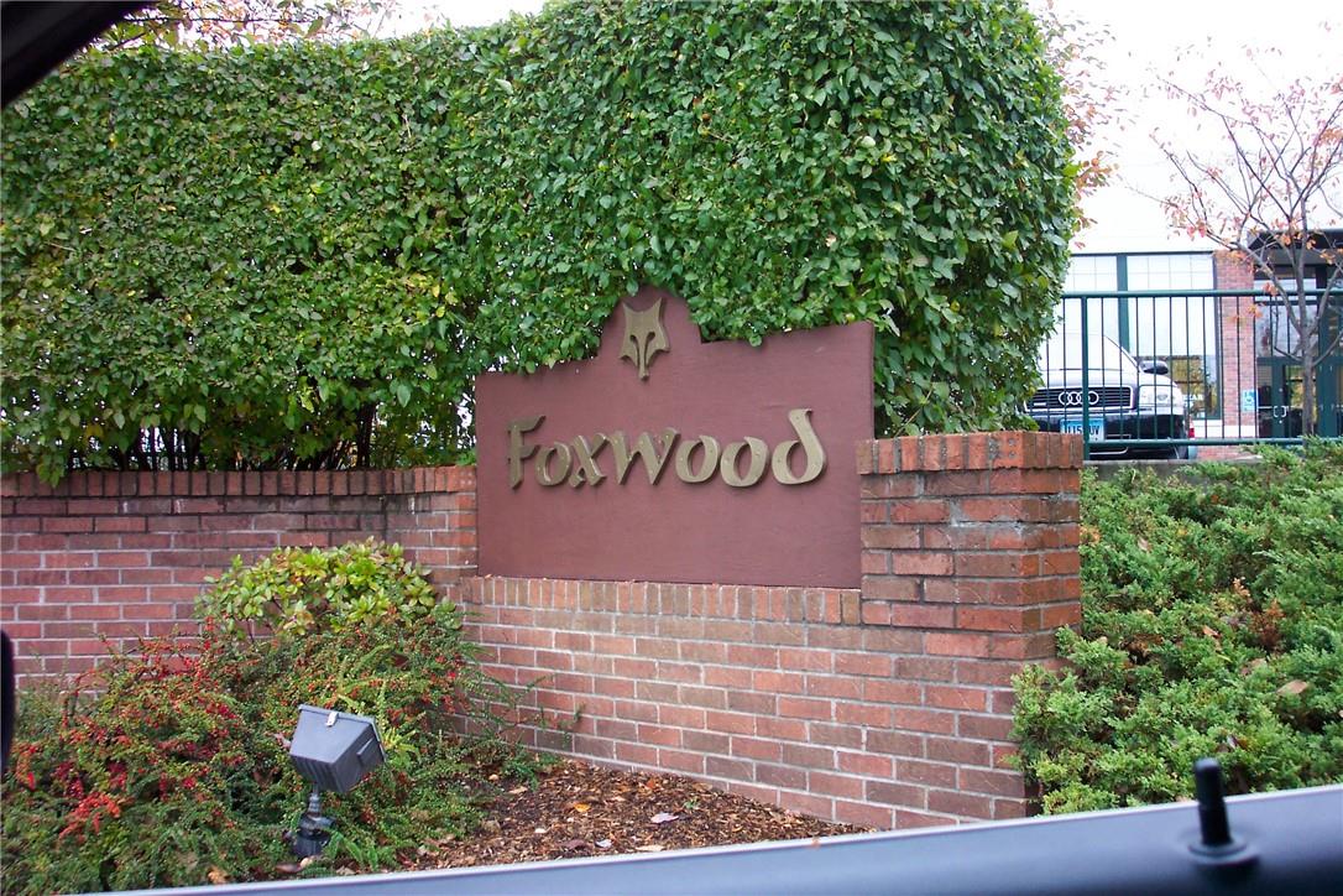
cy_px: 448
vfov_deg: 37.9
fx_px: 1306
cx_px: 672
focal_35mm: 35
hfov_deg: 54.4
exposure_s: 1/125
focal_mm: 7.5
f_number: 2.8
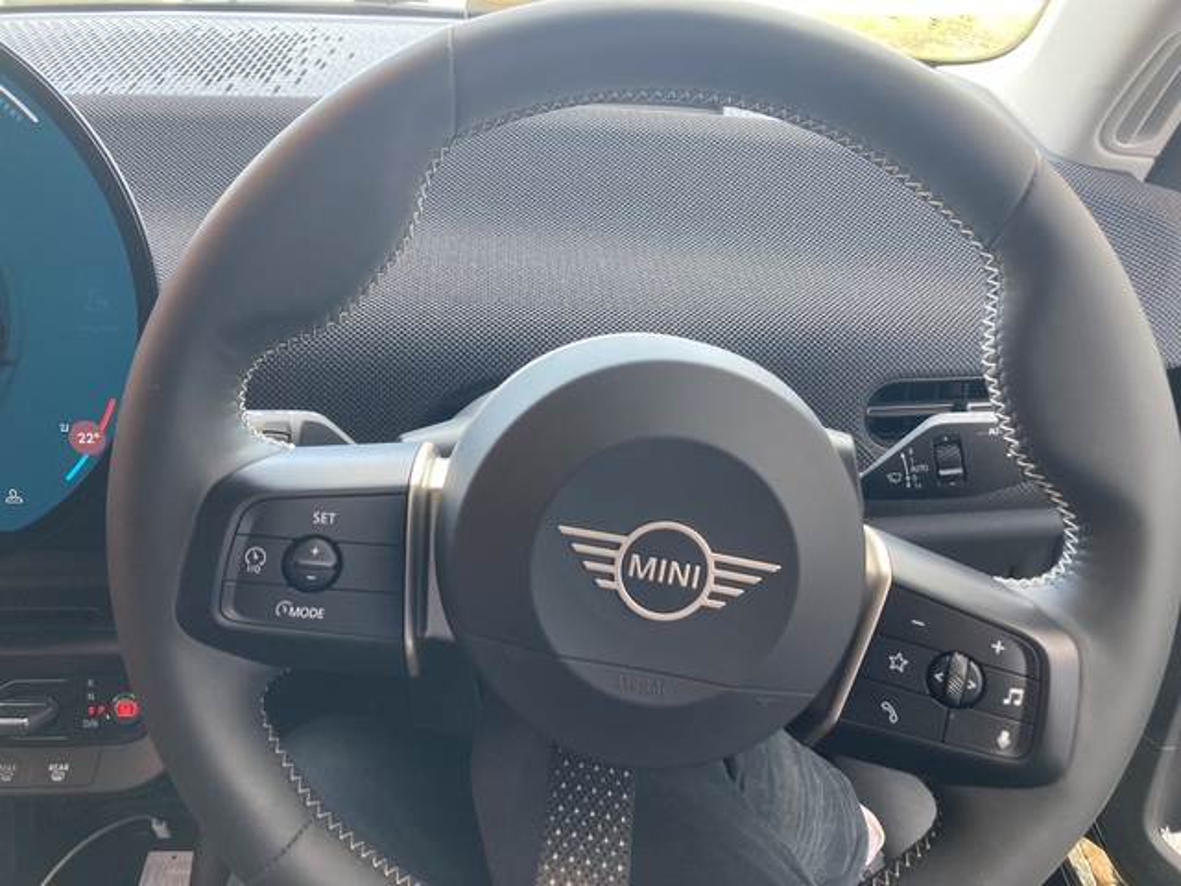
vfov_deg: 49.7
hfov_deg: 63.4
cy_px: 443
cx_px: 590
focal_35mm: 28
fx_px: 955
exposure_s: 1/67
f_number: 1.8
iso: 80
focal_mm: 3.99
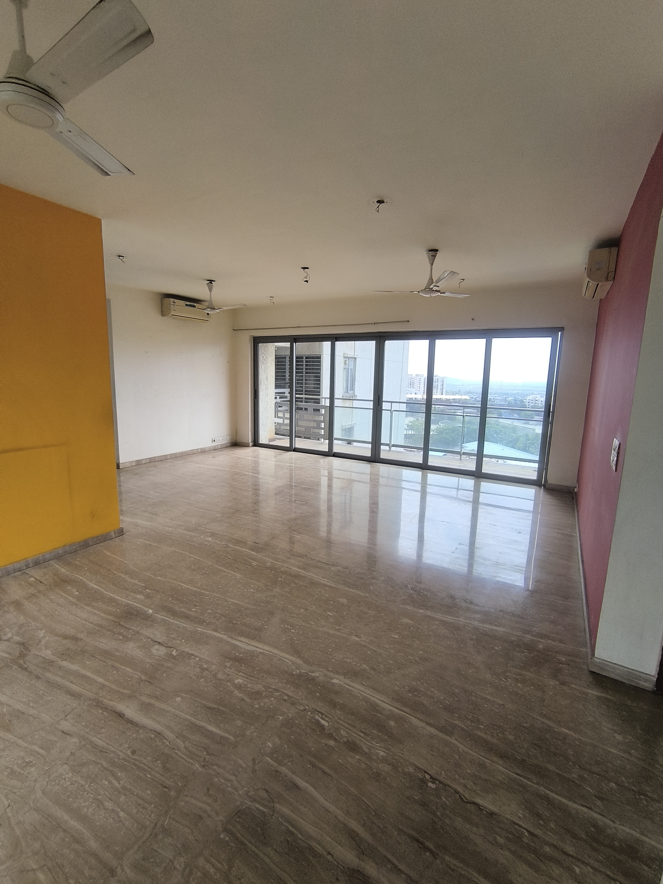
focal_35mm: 16
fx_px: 409
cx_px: 332
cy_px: 442
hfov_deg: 78.1
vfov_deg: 94.5
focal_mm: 1.65
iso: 50
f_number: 2.2
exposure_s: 1/423
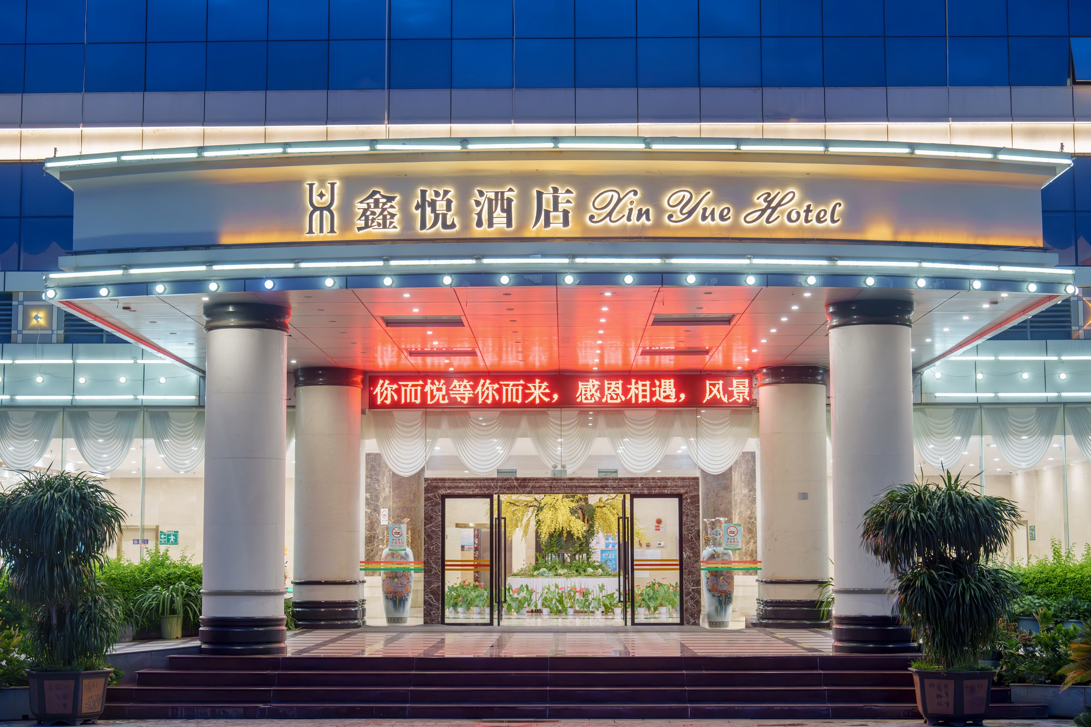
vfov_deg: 24.2
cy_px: 364
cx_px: 546
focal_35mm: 56
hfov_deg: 35.6
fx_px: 1697
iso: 640
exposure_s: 1/100
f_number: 2.8
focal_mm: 56
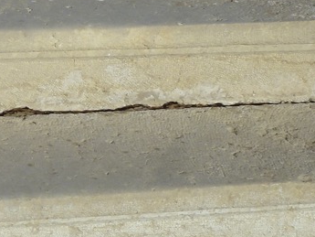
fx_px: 1648
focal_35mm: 181
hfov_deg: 10.8
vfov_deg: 8.1
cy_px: -65
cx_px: -32
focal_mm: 9.4
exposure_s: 1/1600
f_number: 4.3
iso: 100
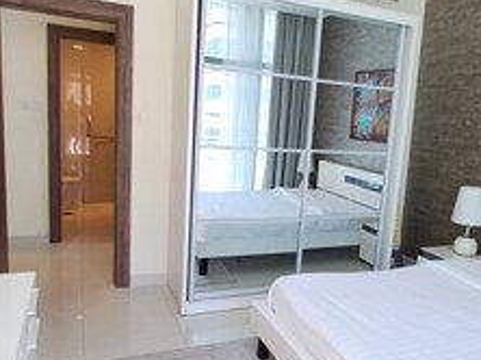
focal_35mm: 33
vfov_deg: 42.8
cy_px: 207
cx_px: 287
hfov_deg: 55.0
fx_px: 458
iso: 100
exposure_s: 1/50
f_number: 2.2
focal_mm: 1.64
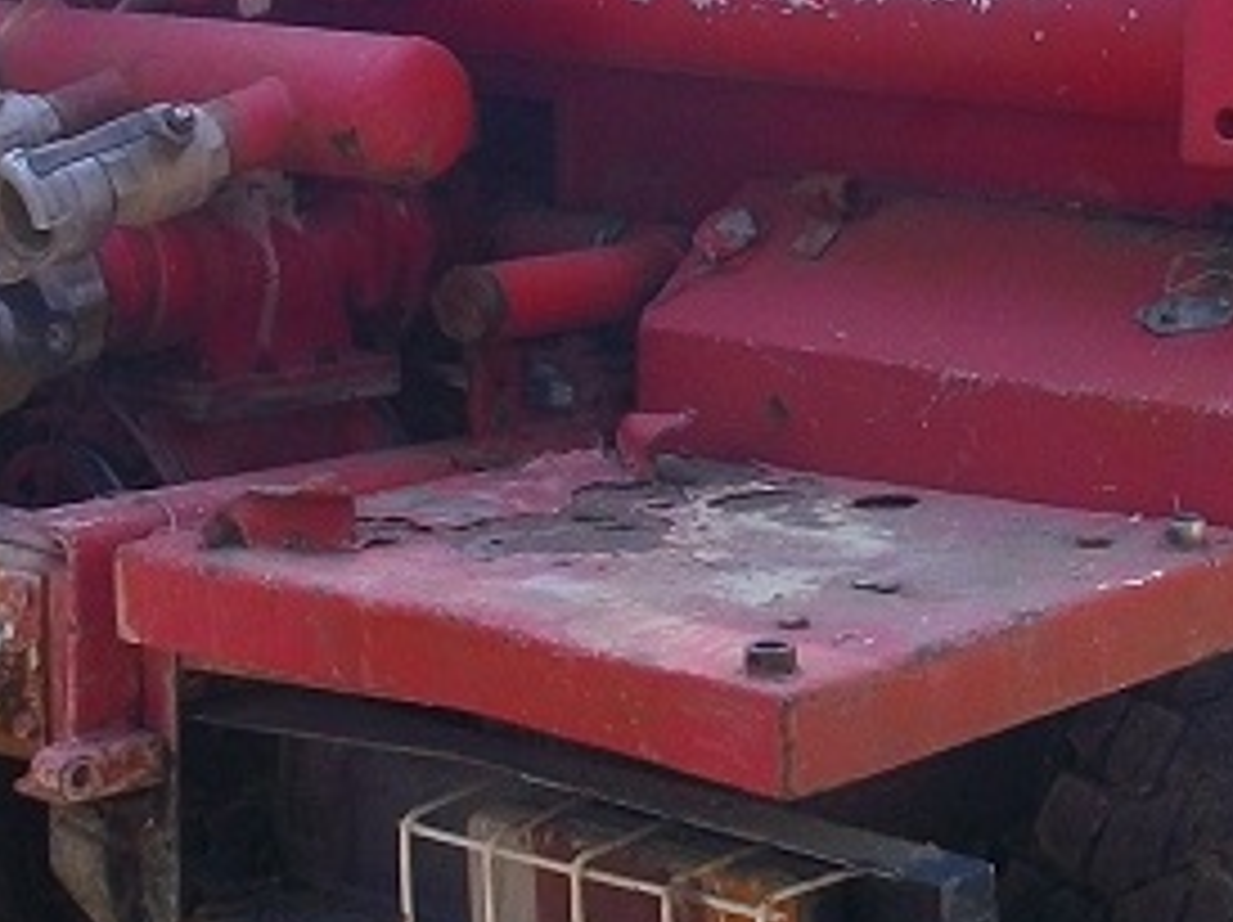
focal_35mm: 114
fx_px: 4057
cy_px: 254
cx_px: 1001
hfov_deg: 17.1
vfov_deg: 12.9
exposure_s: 1/176
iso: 80
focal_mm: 5.7
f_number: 2.9
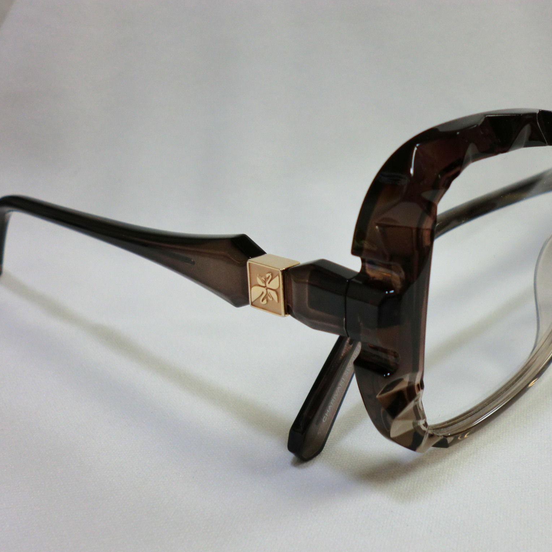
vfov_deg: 43.9
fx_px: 686
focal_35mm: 38
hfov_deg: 43.5
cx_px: 347
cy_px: 277
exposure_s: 1/60
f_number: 3.5
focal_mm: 5.8
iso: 100
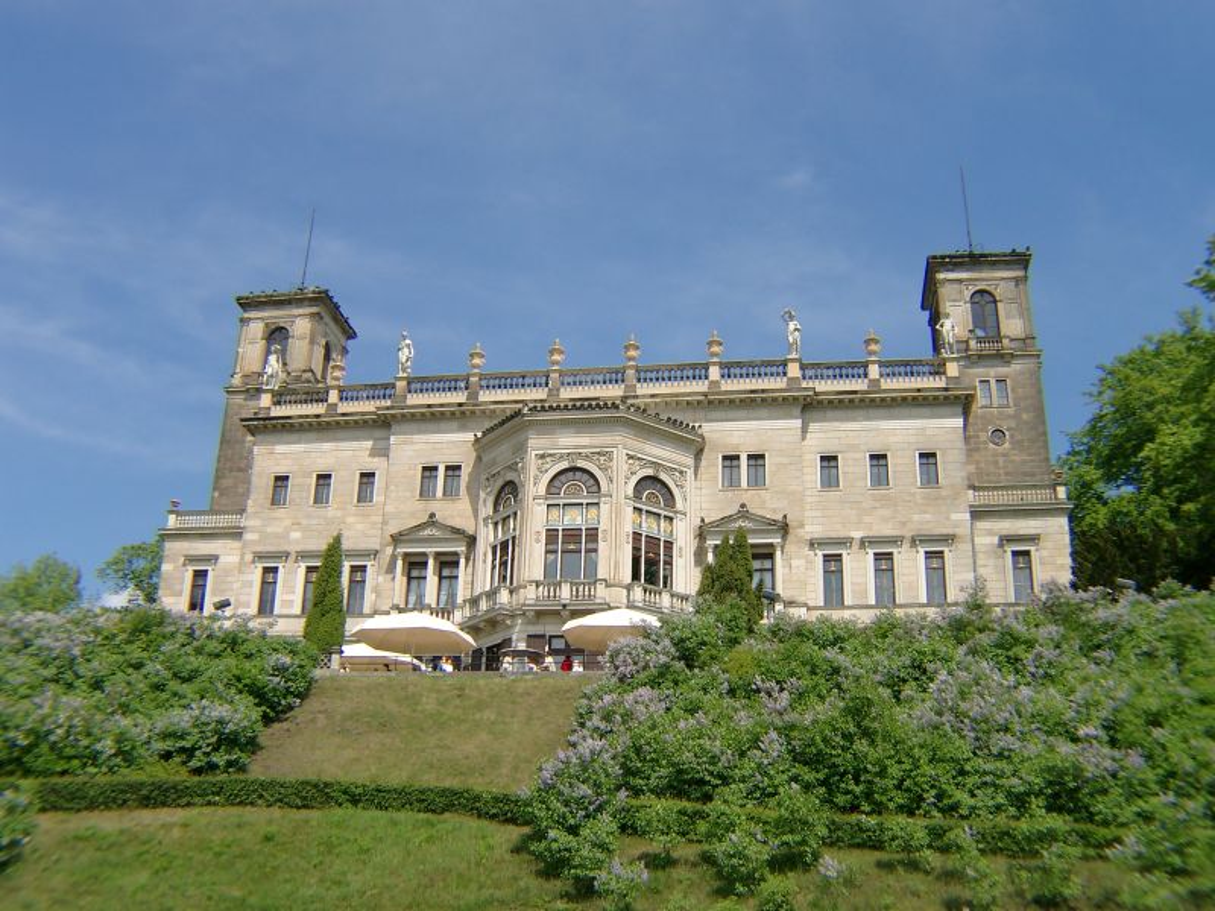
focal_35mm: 53
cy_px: 456
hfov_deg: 36.2
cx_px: 608
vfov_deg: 27.5
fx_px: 1860
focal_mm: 11.05
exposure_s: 1/842
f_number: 4
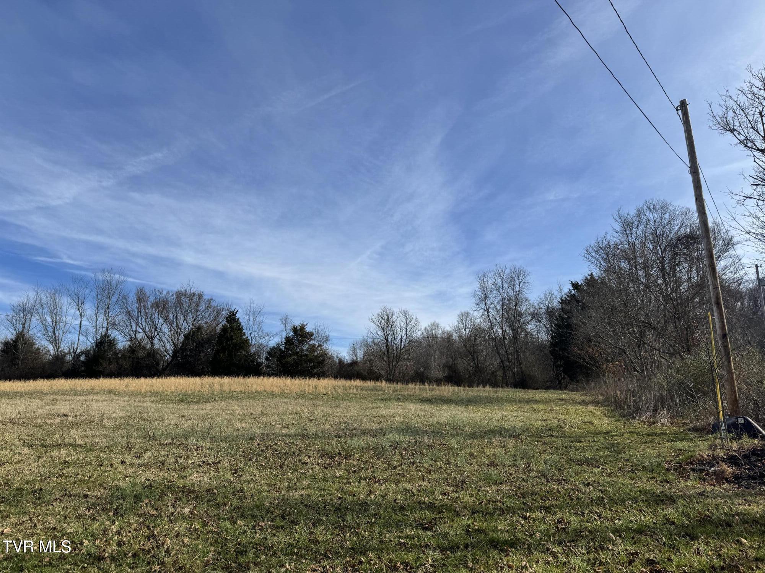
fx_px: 530
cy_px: 286
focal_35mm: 24
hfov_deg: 71.6
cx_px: 382
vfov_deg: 56.8
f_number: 1.78
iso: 80
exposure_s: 1/5348
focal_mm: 6.76
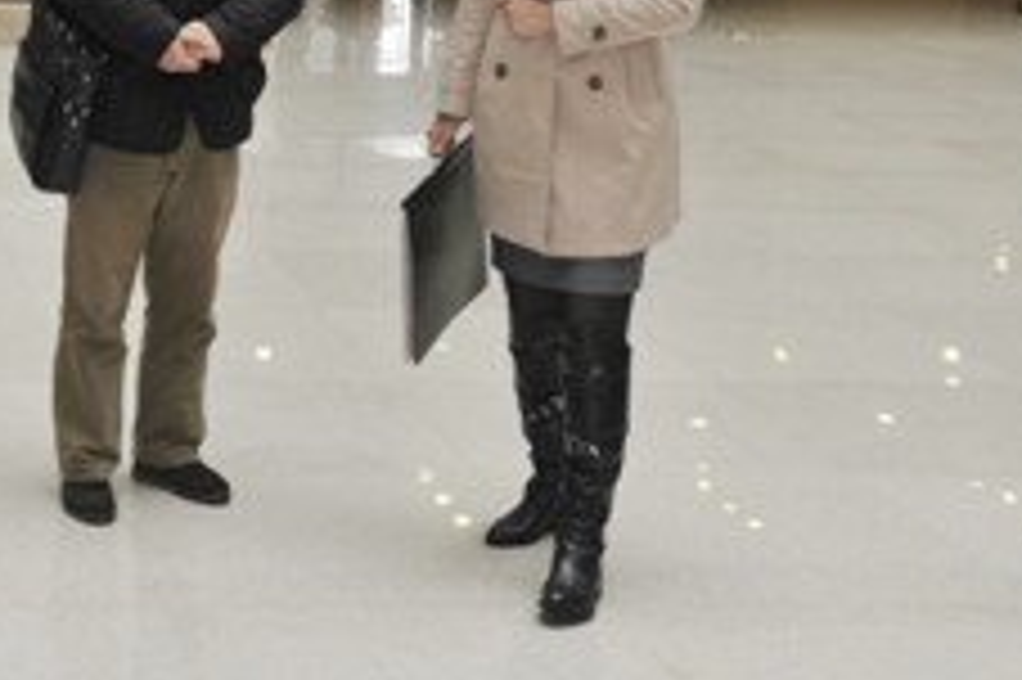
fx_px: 2496
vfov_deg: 15.3
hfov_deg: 22.3
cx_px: 18
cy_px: 36
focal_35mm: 88
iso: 250
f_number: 5
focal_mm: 40
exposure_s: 1/60
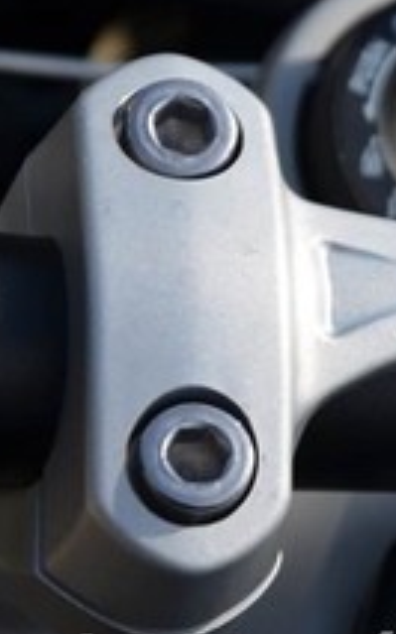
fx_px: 5859
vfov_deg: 6.2
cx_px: 590
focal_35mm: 339
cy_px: 268
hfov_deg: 3.9
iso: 100
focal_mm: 105
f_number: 7.1
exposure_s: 1/320
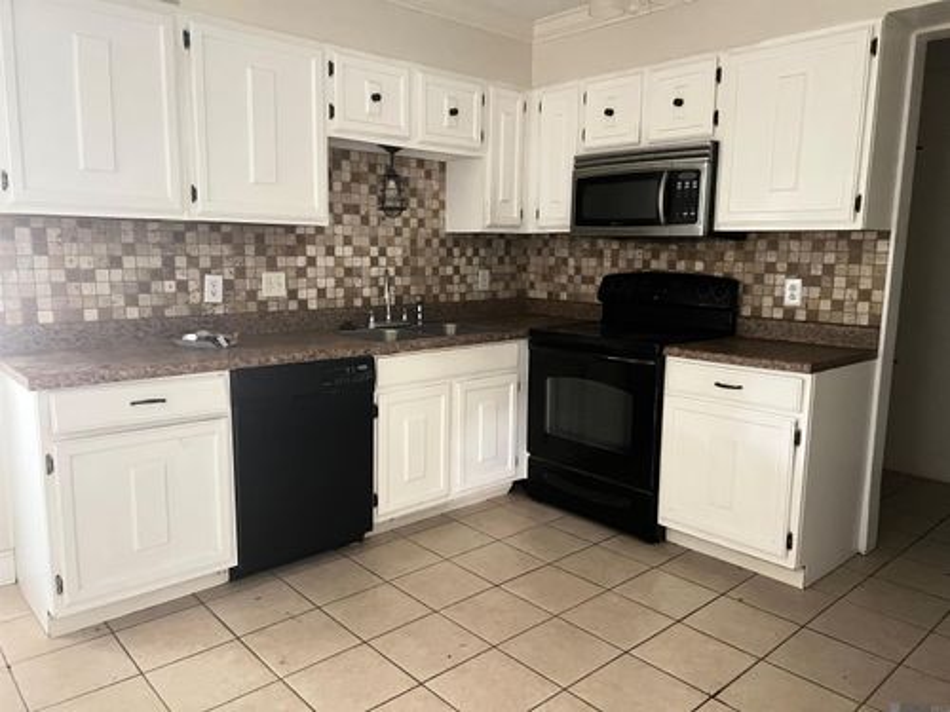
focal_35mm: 26
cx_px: 475
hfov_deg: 67.3
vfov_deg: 53.1
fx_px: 714
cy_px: 356
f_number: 1.5
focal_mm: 5.7
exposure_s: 1/19
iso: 1000
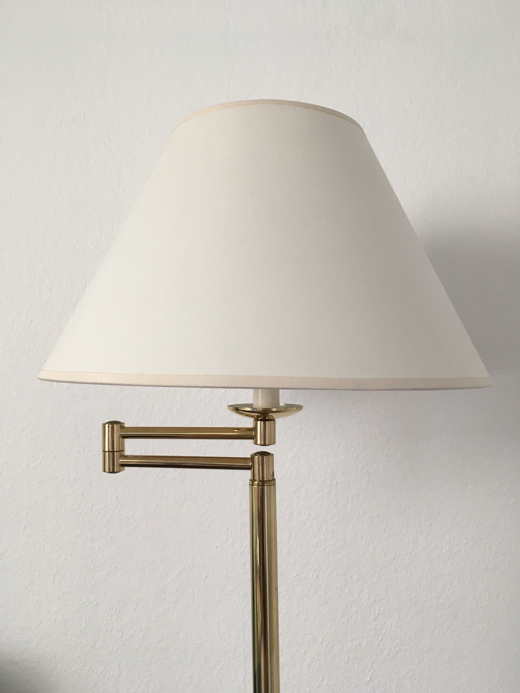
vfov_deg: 61.7
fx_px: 581
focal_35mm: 29
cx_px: 260
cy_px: 346
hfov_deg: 48.2
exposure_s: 1/33
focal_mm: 4.15
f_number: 2.2
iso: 80
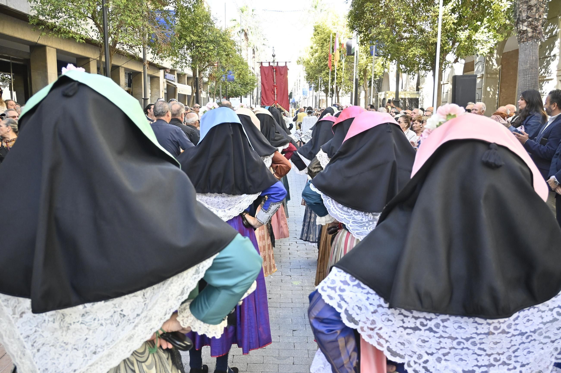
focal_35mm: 32
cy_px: 186
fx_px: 491
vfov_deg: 41.7
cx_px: 280
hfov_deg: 59.5
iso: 640
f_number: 4.5
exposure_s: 1/400
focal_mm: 21
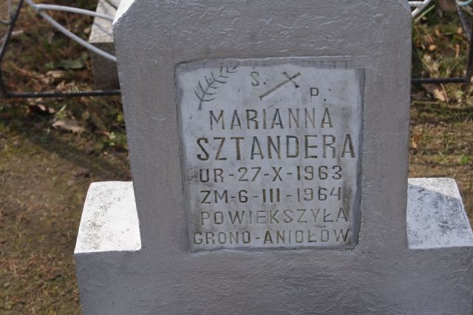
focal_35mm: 82
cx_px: 236
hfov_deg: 24.6
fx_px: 1083
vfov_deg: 16.5
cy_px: 158
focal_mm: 55
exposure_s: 1/250
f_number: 9
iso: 200
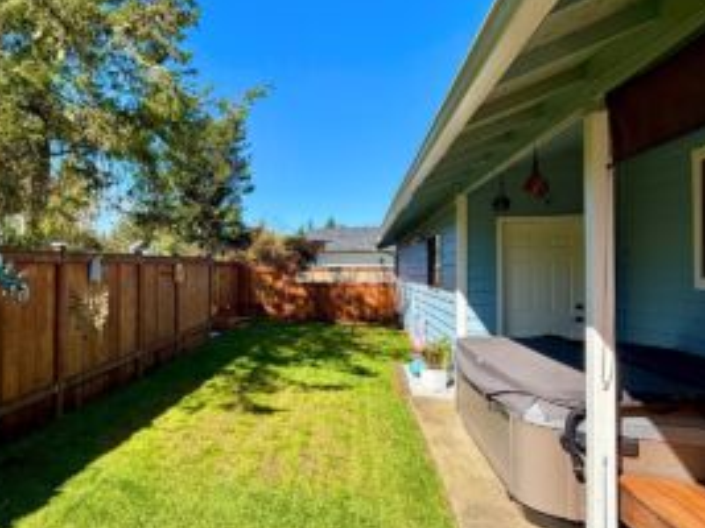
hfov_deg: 74.4
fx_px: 428
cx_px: 193
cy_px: 261
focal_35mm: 21
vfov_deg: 63.4
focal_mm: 2.22
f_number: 2.2
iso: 40
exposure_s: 1/672
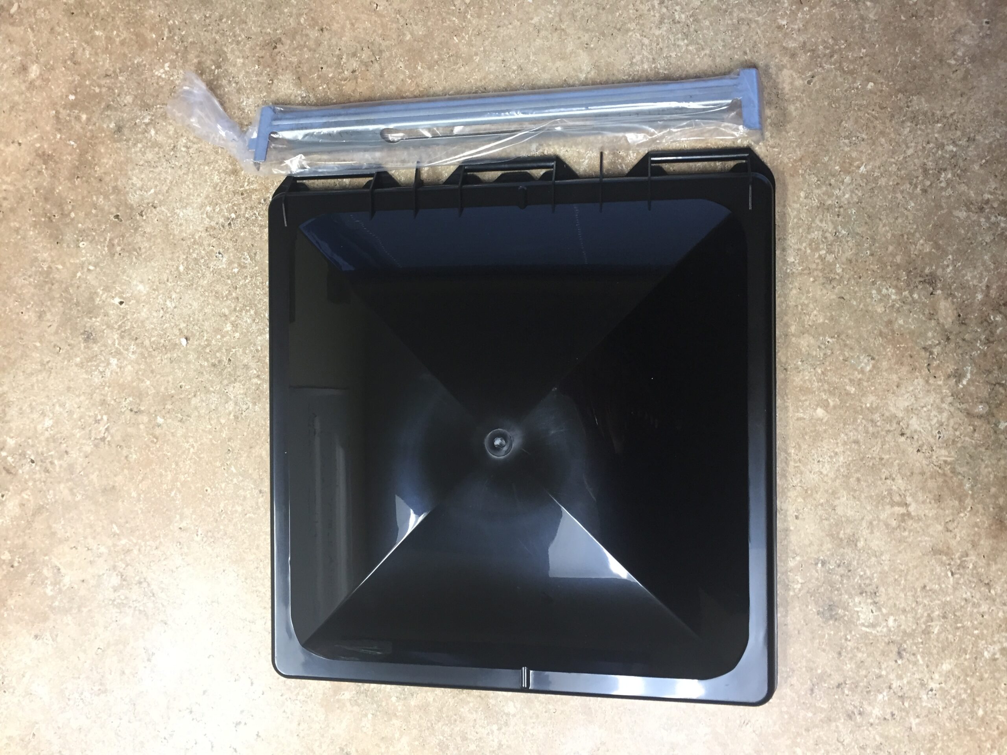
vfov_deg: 48.2
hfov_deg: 61.7
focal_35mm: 29
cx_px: 504
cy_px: 378
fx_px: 844
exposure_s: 1/30
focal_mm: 4.15
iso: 100
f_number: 2.2
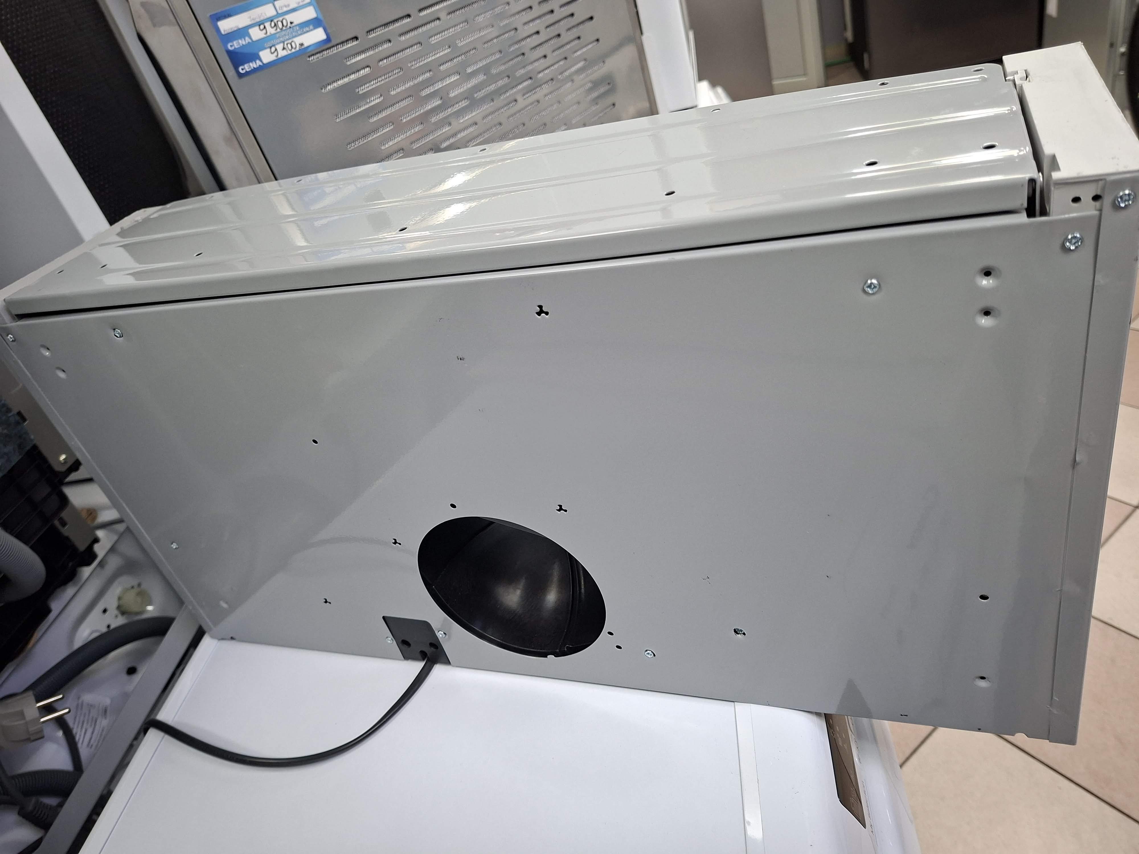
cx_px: 570
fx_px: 757
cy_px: 427
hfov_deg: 73.9
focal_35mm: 23
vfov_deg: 58.9
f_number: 1.8
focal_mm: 5.54
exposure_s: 1/50
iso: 250
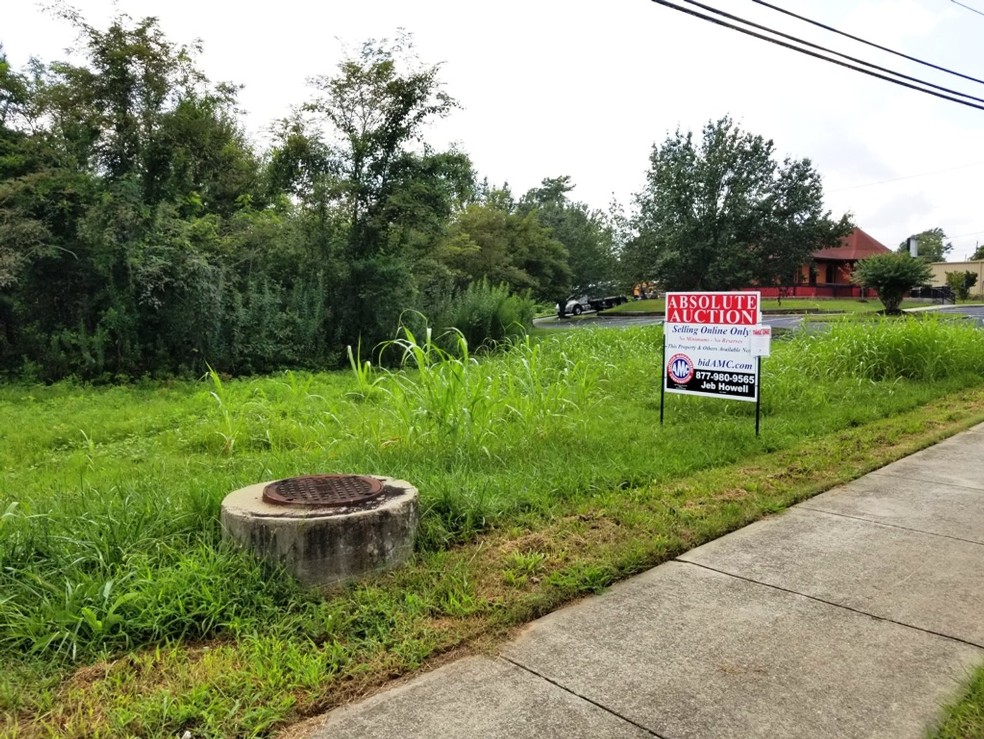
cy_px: 370
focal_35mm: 26
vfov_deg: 53.1
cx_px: 492
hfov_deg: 67.3
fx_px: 739
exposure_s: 1/1652
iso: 50
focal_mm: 4.25
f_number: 1.7
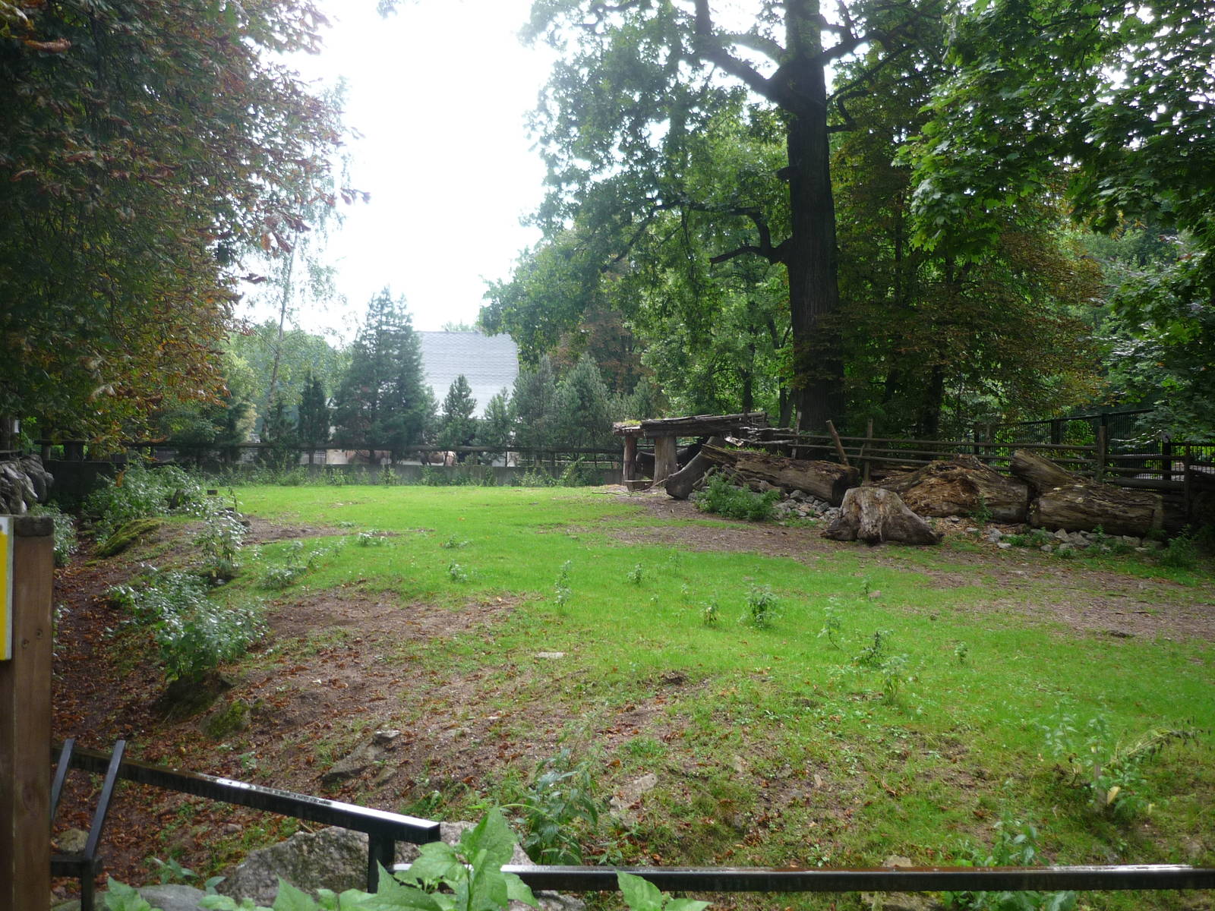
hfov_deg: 55.4
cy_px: 456
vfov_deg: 42.9
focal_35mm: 33
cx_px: 608
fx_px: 1158
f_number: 2.8
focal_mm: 5.5
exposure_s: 1/40
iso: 100
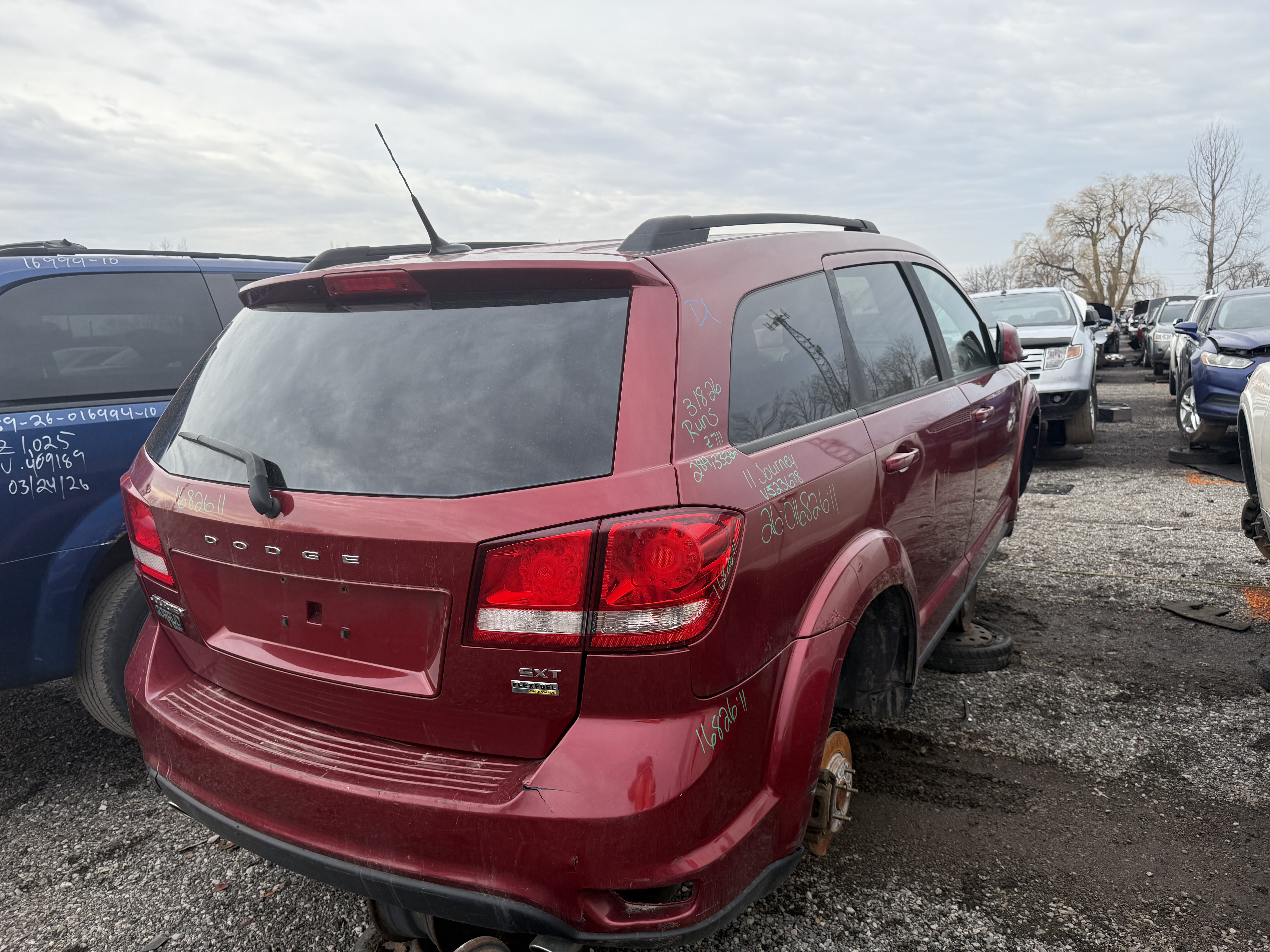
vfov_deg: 56.8
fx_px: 881
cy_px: 476
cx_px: 635
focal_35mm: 24
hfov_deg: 71.6
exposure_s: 1/1727
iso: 80
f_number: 1.78
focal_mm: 6.76
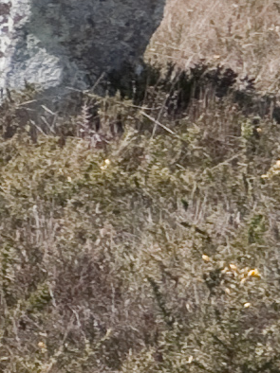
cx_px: -1637
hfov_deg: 3.2
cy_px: -219
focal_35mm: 392
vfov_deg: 5.0
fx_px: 4235
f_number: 10
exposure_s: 1/250
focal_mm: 25
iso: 200
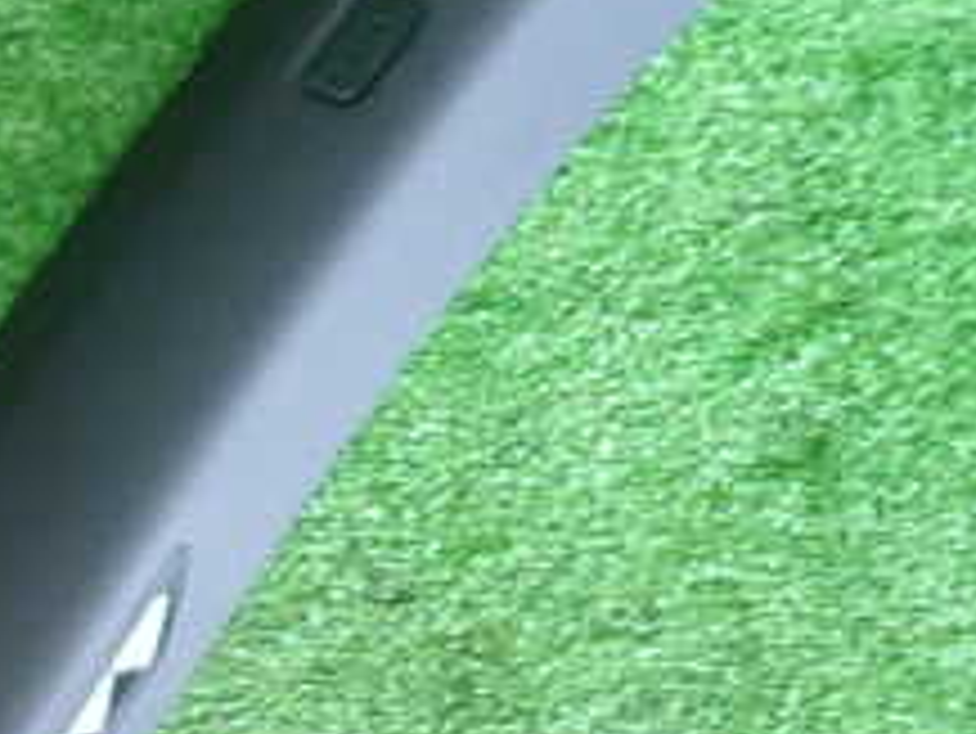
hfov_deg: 25.1
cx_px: -220
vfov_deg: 20.8
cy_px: 698
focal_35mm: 69
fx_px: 1947
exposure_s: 1/30
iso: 200
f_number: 2
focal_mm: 4.5
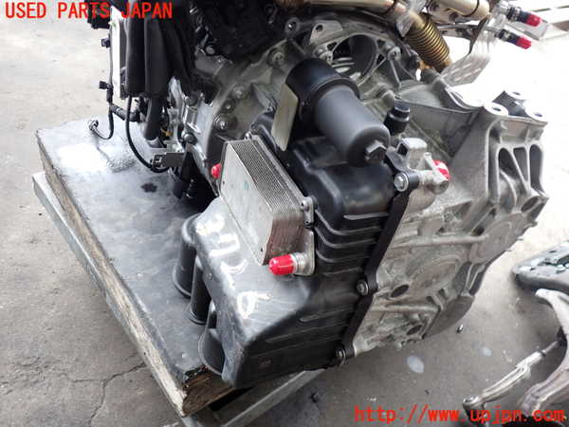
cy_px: 214
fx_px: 493
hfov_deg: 60.0
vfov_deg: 46.8
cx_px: 284
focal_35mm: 30
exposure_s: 1/60
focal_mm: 5.4
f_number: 2.3
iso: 200
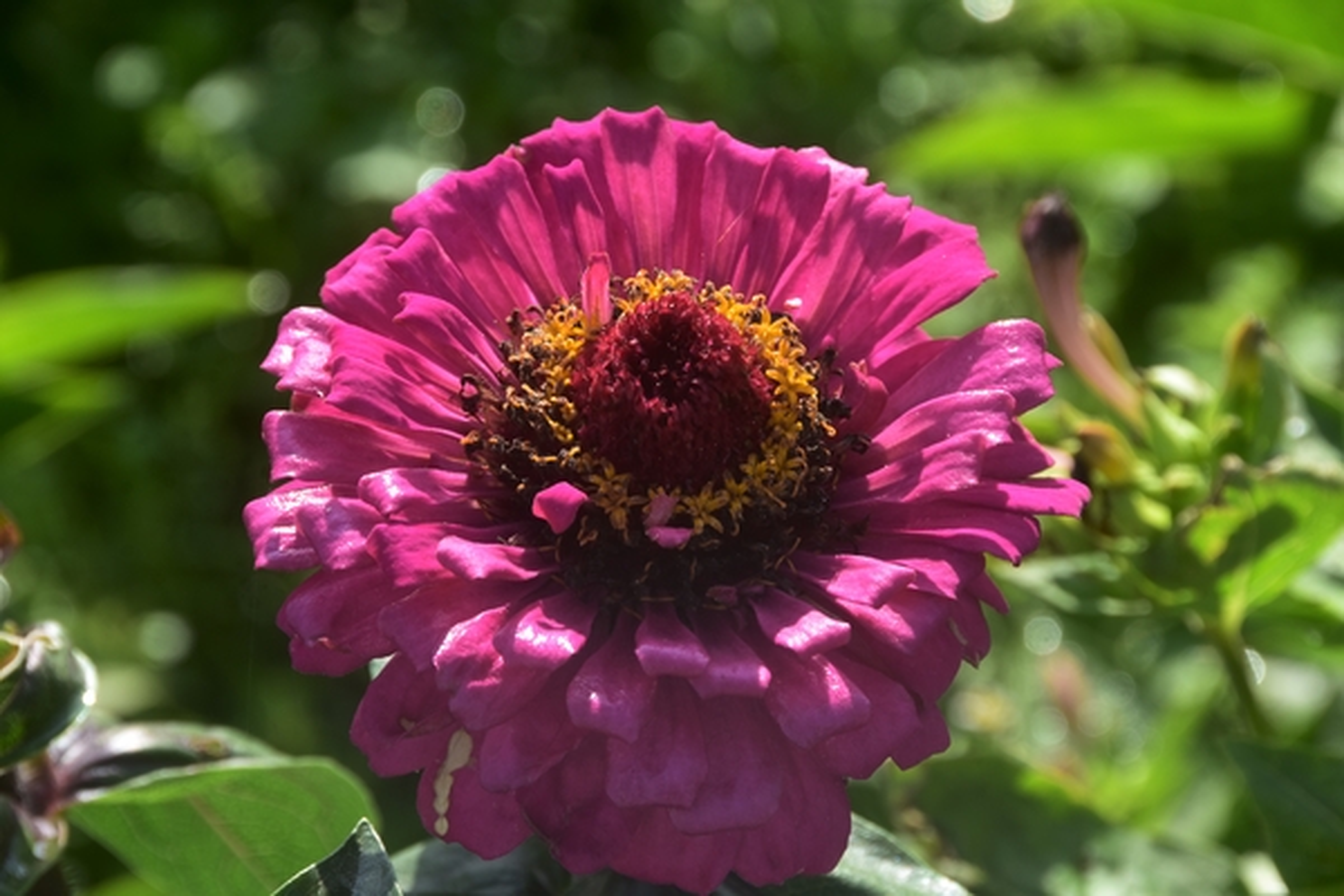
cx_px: 672
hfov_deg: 6.9
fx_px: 11199
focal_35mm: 300
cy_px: 448
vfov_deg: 4.6
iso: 200
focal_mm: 200
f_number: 11
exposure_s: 1/125
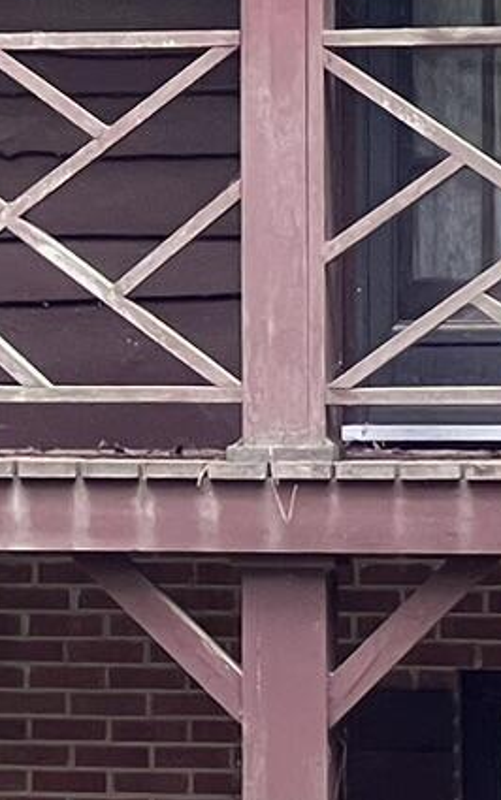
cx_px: -1100
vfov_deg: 5.3
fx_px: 8577
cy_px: 361
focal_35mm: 393
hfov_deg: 3.3
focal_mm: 9
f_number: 2.8
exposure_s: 1/60
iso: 200
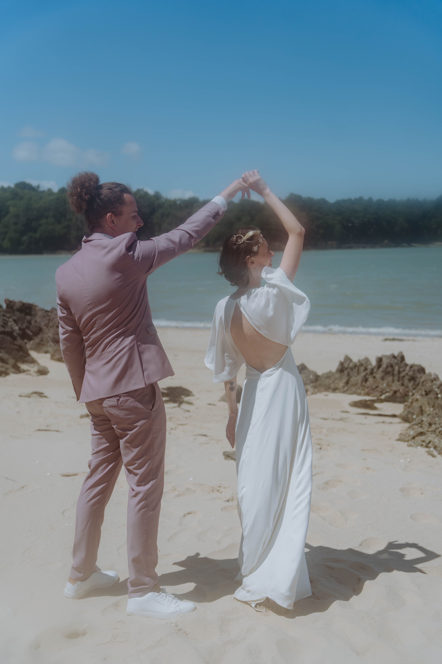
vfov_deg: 49.3
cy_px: 332
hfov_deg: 34.0
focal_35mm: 39
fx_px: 722
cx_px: 221
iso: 100
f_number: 2.8
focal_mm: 39.2
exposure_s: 1/3200
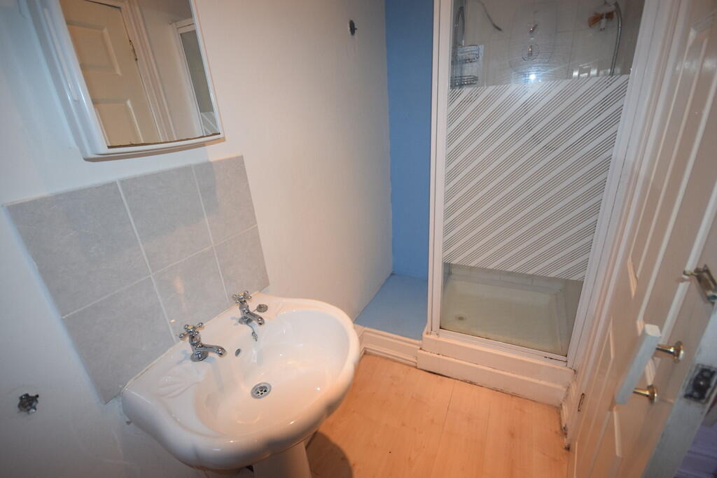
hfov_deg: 95.0
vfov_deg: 72.1
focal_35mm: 16
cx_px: 358
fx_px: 329
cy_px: 239
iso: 1000
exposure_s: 1/60
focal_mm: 11
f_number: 4.2
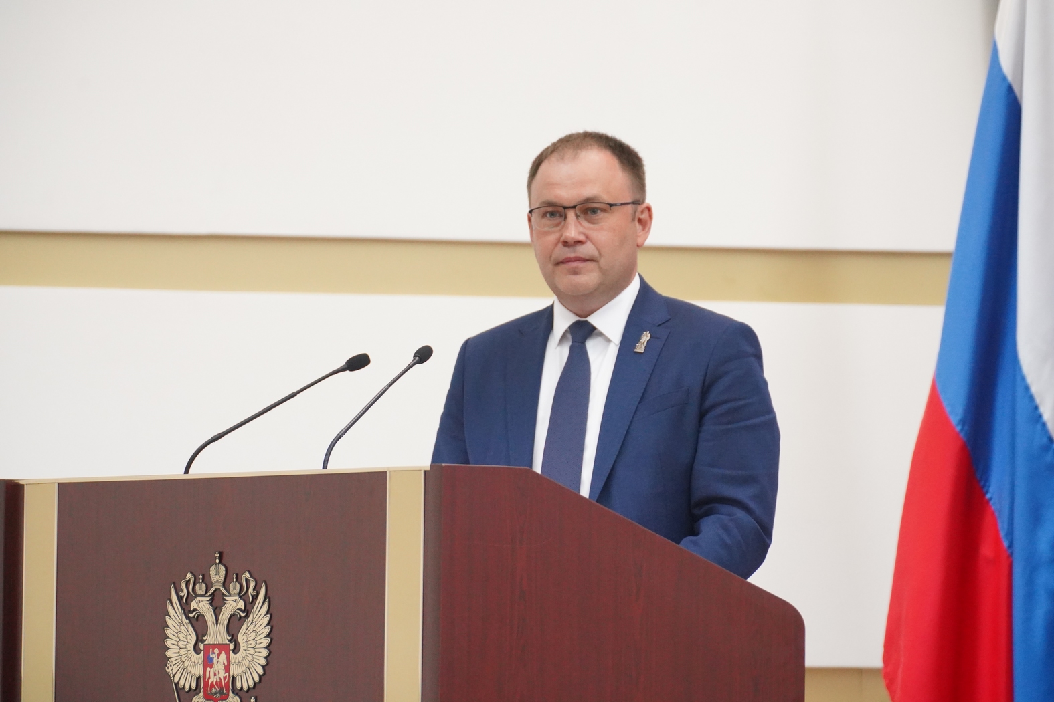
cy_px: 351
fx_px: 9837
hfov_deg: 6.1
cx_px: 527
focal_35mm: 336
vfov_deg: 4.1
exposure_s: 1/200
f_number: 5.6
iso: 8000
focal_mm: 336
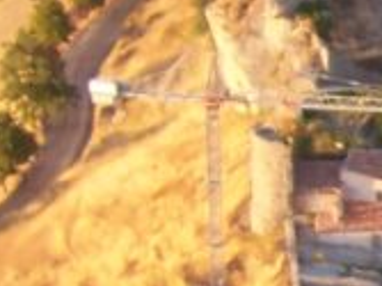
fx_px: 2305
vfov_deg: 7.0
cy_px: 364
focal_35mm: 209
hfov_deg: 8.3
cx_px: 1080
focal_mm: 5.6
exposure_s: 1/180
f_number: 2.7
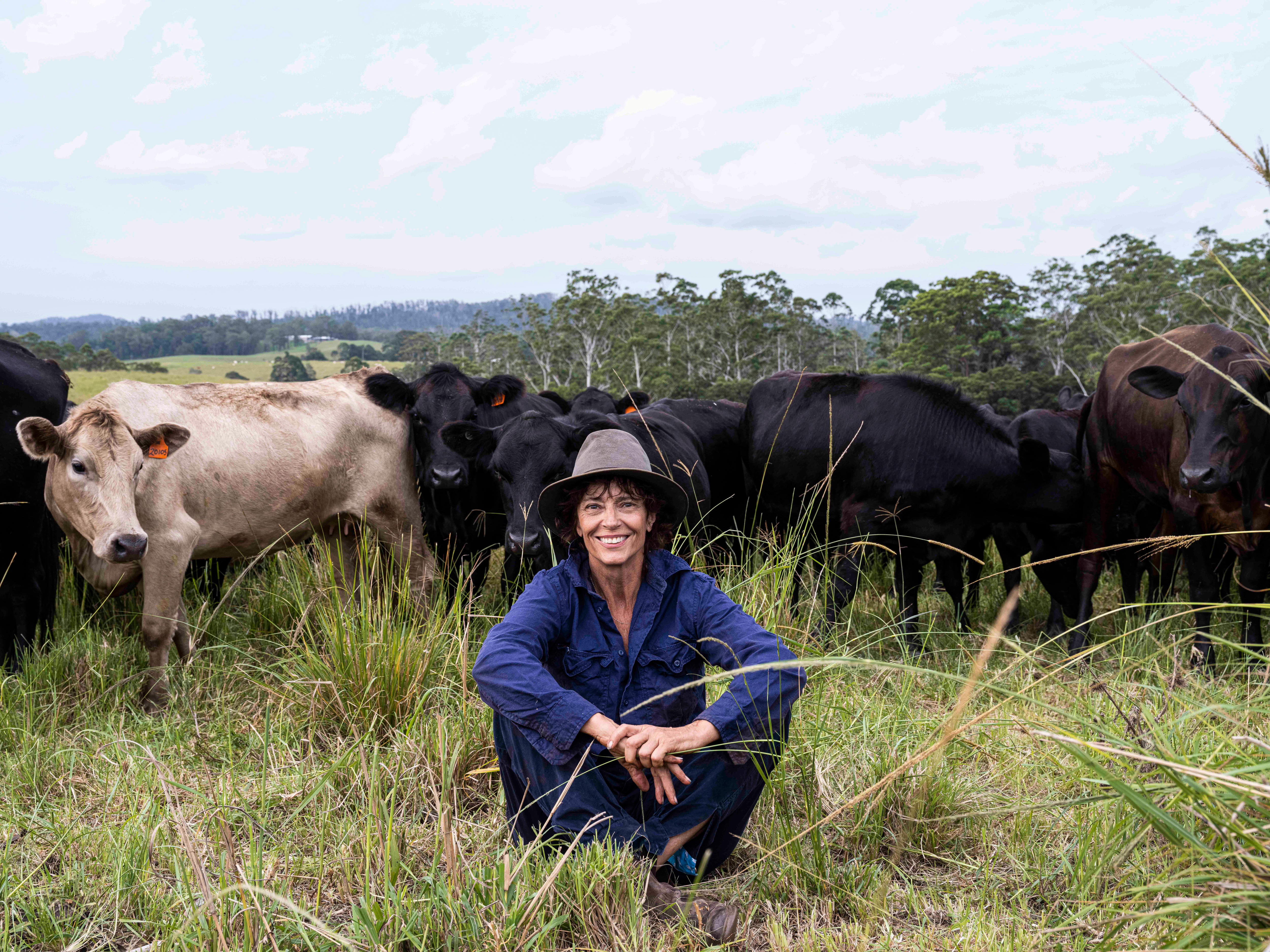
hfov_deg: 46.8
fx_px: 1467
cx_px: 635
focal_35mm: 40
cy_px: 476
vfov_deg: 36.0
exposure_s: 1/125
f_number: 10
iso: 640
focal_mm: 50.8
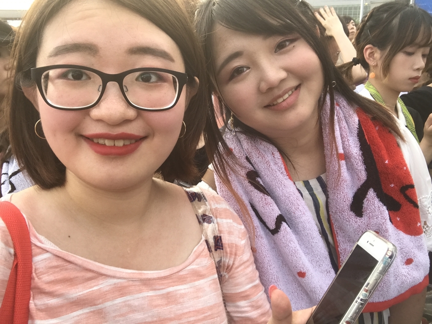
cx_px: 216
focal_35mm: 32
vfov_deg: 44.2
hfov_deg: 56.8
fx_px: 400
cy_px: 162
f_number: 2.2
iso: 32
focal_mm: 2.87
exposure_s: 1/100
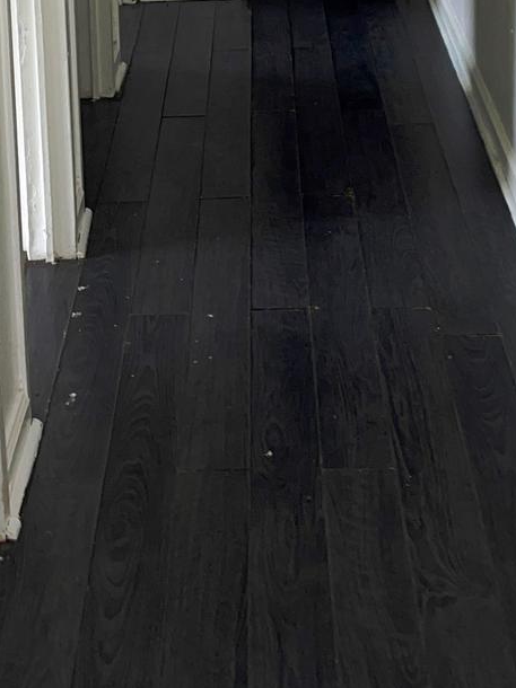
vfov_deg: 21.8
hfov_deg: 17.6
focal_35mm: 84
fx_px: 1671
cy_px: -111
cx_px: 231
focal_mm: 5.1
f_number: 1.6
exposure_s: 1/25
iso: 32
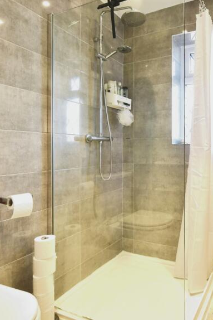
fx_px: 222
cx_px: 166
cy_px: 145
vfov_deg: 71.3
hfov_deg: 48.8
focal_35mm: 25
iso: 800
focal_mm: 14
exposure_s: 1/90
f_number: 4.8
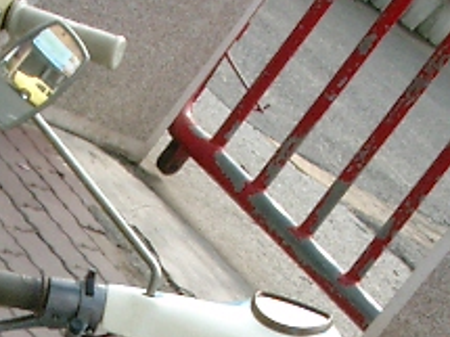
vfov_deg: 8.2
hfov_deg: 11.2
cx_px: 142
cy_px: 519
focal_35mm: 176
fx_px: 2287
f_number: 2.6
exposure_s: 1/1000
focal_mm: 7.6
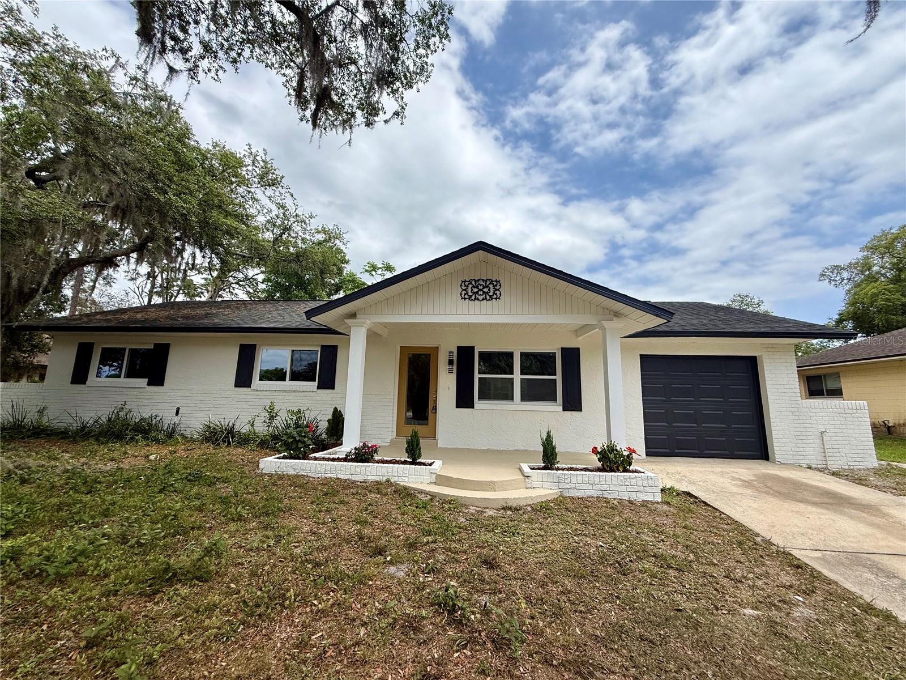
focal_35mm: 14
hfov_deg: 102.1
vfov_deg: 85.7
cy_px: 340
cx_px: 453
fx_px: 366
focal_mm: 2.22
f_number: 2.2
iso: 50
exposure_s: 1/2506
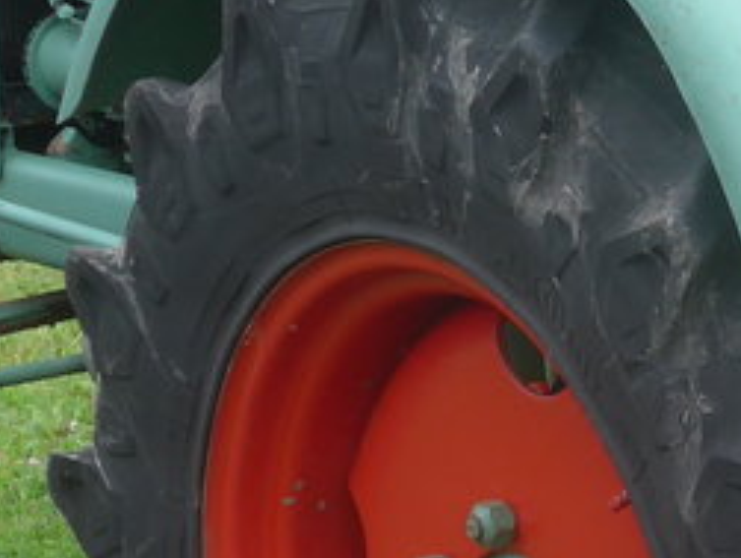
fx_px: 4502
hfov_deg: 9.3
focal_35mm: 210
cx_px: 844
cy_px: 236
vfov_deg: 7.1
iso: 80
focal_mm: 9
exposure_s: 1/320
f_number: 2.8
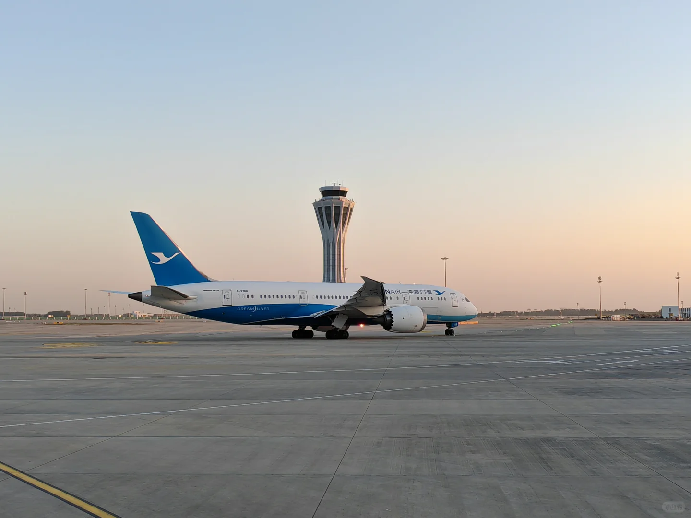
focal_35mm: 50
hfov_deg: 38.2
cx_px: 346
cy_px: 259
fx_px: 998
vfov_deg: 29.1
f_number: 1.9
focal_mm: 5.52
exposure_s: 1/280
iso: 50
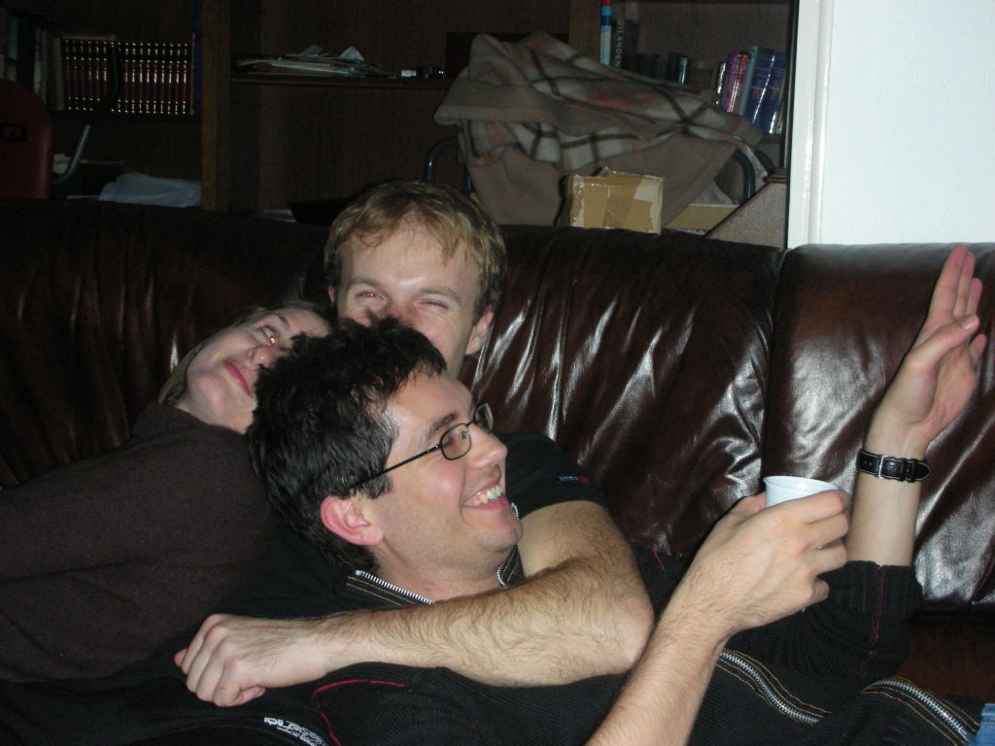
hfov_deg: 31.7
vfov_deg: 24.0
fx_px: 1753
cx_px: 498
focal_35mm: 61
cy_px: 373
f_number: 4
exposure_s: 1/120
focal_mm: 10.1
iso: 200
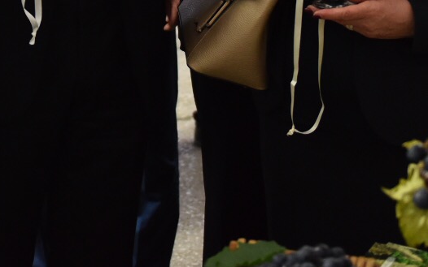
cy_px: -160
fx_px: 1318
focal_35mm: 113
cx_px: 0
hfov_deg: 18.0
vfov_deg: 11.1
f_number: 2.8
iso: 2500
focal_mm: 36
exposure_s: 1/25
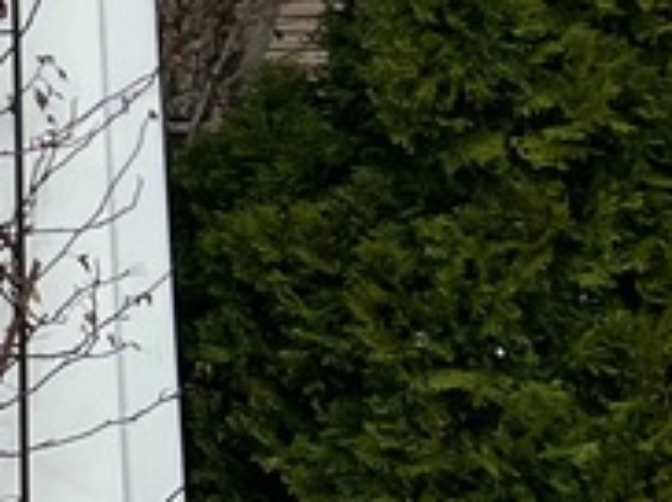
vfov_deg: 7.1
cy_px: -96
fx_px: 3994
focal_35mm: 206
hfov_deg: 7.5
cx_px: -1824
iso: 50
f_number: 1.5
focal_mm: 5.7
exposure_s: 1/5882
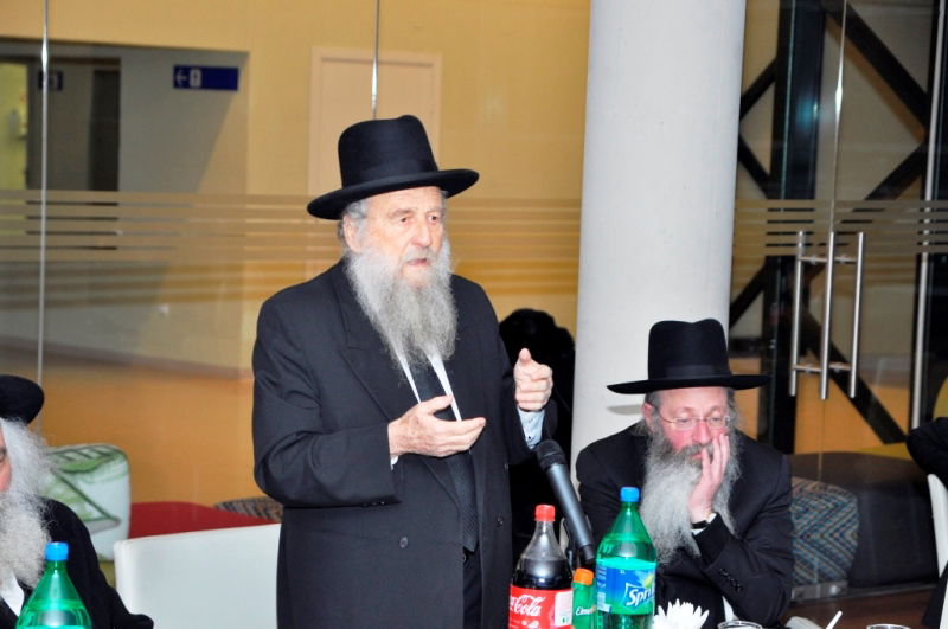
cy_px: 314
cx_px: 474
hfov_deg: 19.5
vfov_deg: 13.0
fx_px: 2761
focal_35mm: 105
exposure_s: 1/125
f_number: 5
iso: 800
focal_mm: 70
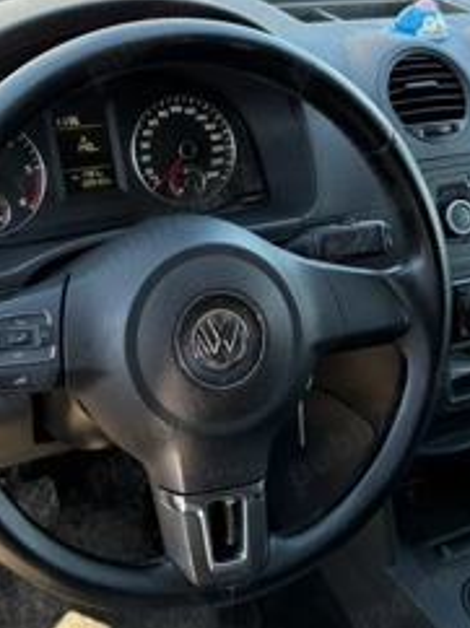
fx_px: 780
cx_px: 221
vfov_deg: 43.7
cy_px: 254
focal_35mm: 43
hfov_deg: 33.5
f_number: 1.6
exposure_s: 1/215
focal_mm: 5.96
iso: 80
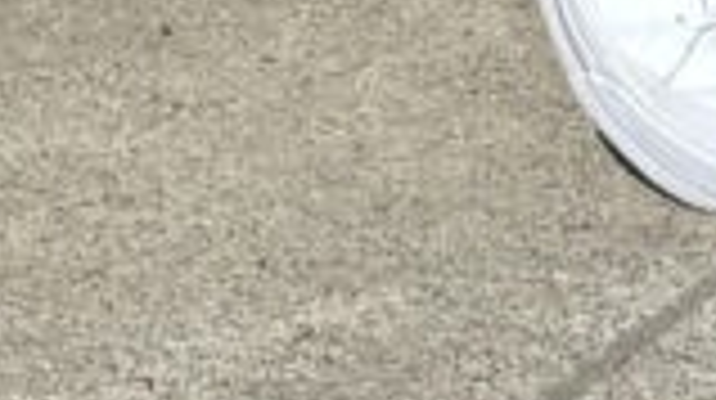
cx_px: 639
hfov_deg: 5.9
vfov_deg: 3.1
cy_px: -1834
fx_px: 6922
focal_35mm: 365
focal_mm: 5.96
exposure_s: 1/3205
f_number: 1.6
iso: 32
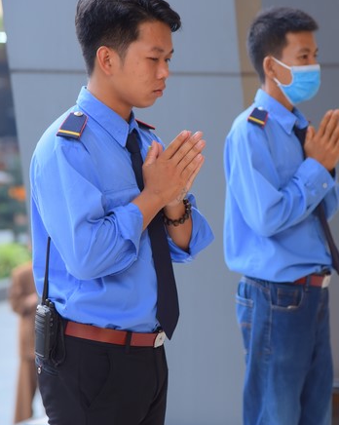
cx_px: 177
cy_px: 204
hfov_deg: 9.2
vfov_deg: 11.5
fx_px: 2110
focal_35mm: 168
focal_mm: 120
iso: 500
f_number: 4.5
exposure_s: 1/160
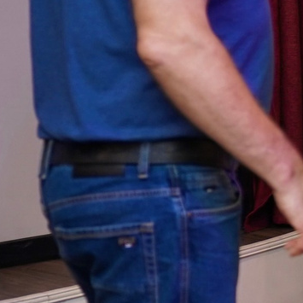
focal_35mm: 184
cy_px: 107
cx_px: 1073
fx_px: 1822
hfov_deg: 7.6
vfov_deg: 9.5
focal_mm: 30
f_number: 2.8
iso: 320
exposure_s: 1/60
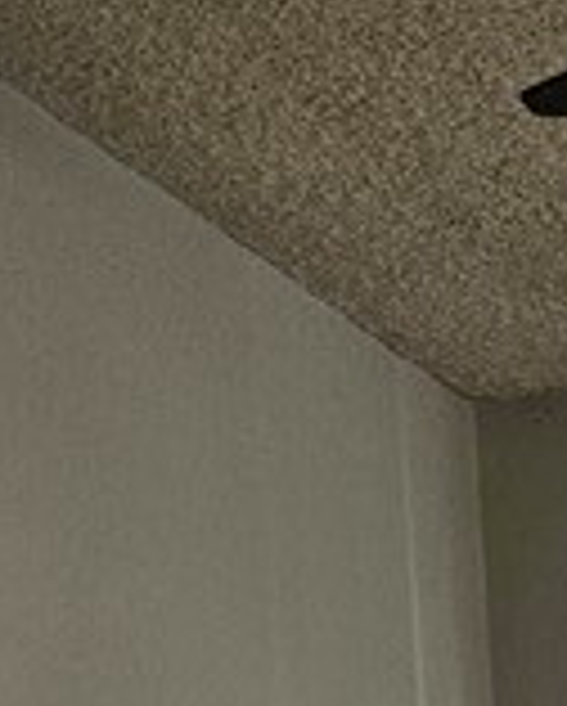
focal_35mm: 146
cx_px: 1066
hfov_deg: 10.0
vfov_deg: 10.7
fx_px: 3057
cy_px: 1826
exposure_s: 1/120
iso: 64
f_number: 1.8
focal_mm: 5.4
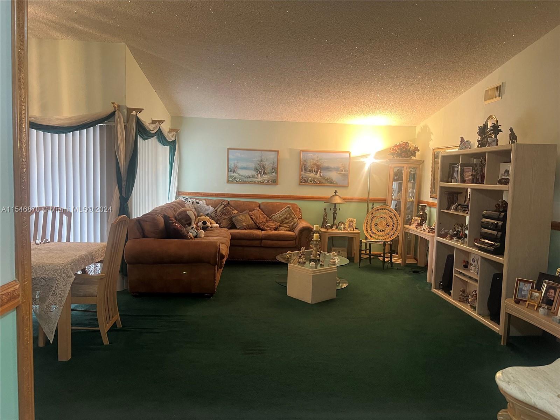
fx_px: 421
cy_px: 210
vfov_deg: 53.1
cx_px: 280
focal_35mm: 26
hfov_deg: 67.3
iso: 200
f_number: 1.5
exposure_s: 1/60
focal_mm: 5.7
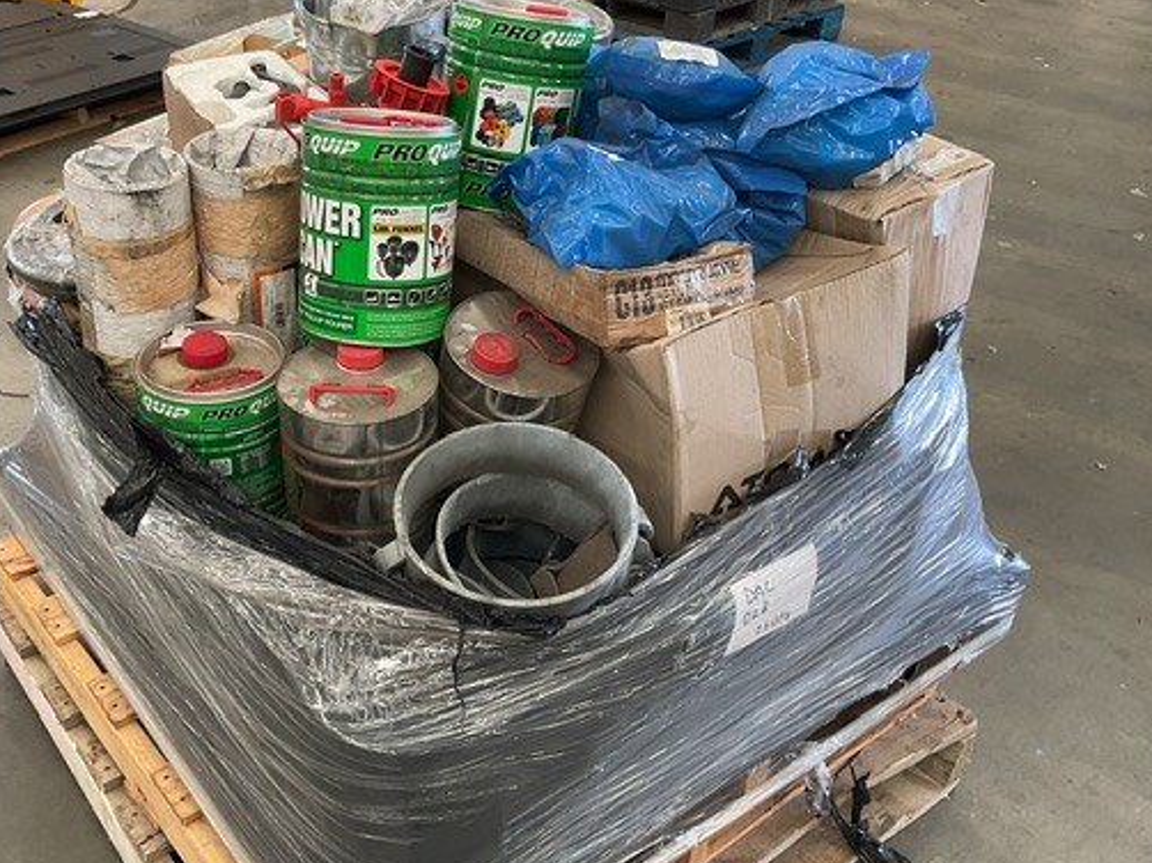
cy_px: 436
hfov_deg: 49.7
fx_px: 1231
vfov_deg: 38.6
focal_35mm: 37
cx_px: 436
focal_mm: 3
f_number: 1.8
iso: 50
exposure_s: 1/50
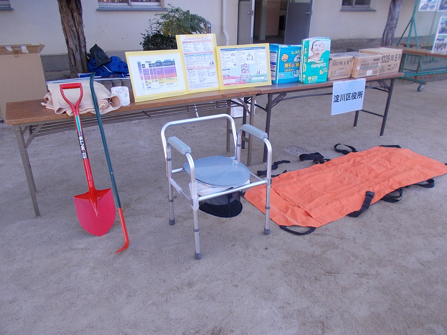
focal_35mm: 26
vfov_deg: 53.1
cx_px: 224
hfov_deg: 67.3
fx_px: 336
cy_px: 168
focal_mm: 4.6
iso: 125
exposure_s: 1/250
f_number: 3.2
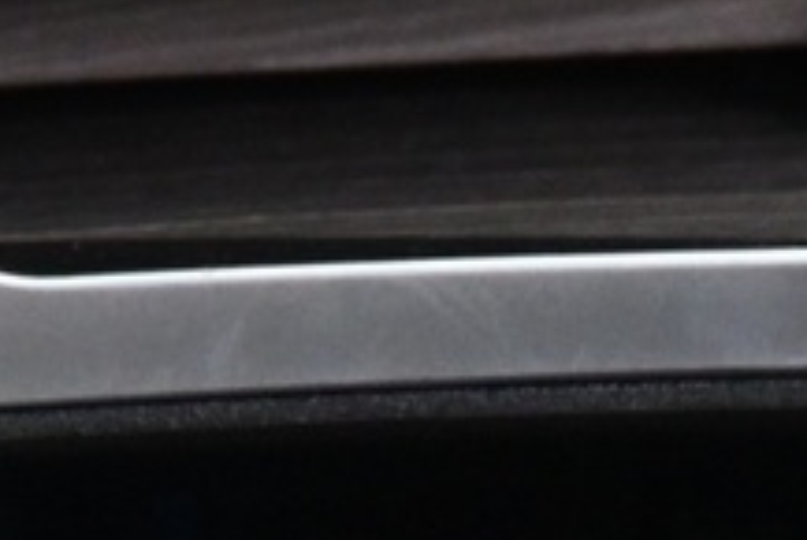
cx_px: -1194
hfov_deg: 6.9
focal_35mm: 280
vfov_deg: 4.7
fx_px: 6275
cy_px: -1214
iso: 1600
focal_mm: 25
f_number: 4.2
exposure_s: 1/8
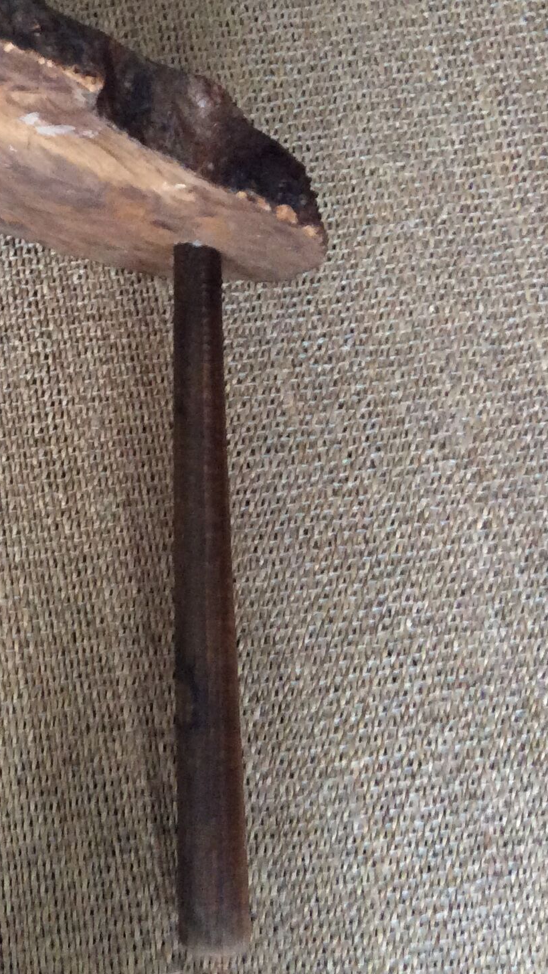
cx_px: -116
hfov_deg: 18.4
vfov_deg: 33.7
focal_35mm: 62
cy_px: 390
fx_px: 1601
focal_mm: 3.3
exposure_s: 1/25
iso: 160
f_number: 2.4
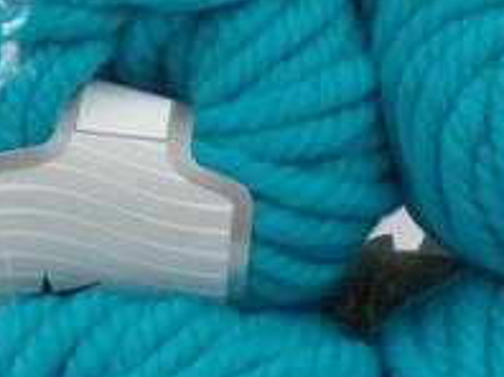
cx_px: 382
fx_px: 1527
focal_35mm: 105
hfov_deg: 18.6
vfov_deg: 13.9
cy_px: 360
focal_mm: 10.64
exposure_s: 1/73.3
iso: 200
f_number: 2.8
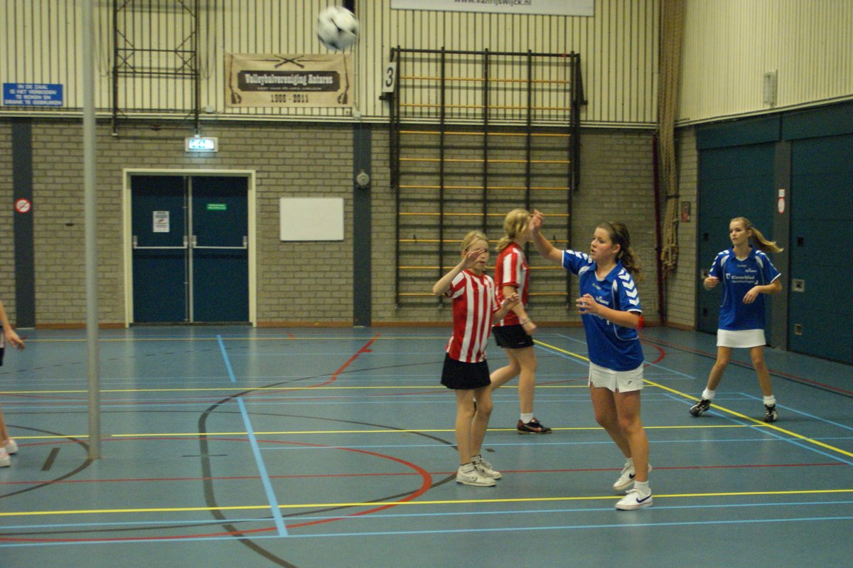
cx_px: 426
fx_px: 1243
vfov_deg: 25.7
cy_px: 284
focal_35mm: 52
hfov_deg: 37.9
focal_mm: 35
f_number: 2.8
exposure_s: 1/125
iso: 1600
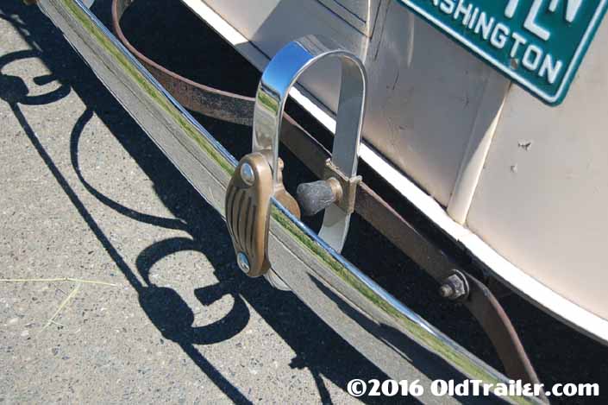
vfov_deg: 25.7
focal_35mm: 52
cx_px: 304
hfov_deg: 37.9
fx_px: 886
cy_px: 202
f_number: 4.8
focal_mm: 35
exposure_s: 1/800
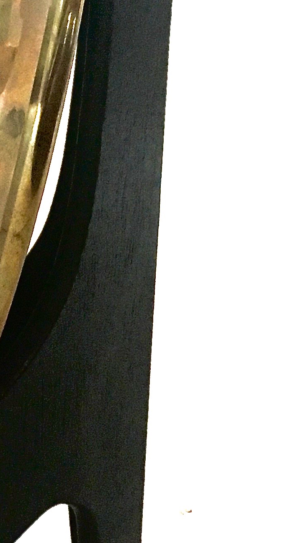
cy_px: 245
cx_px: -25
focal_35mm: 98
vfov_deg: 21.8
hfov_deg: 12.2
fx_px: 1414
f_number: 2.2
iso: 160
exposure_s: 1/30
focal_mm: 4.15
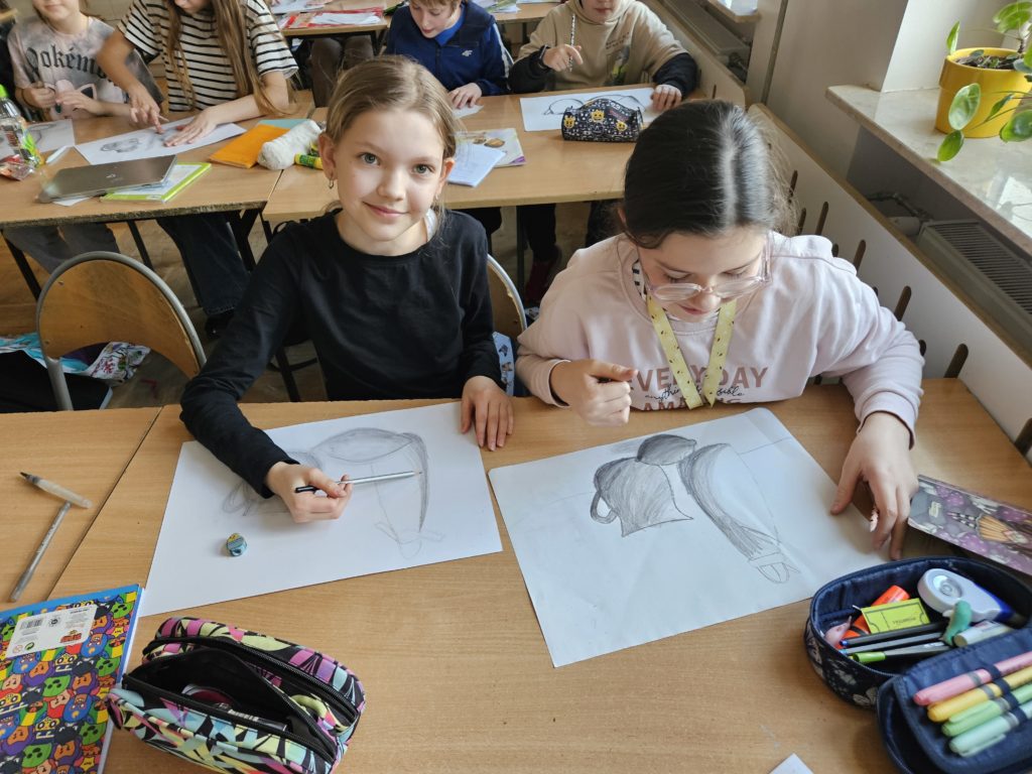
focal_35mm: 23
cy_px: 387
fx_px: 686
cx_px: 516
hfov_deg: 73.9
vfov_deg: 58.9
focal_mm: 5.4
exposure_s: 1/100
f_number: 1.8
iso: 320
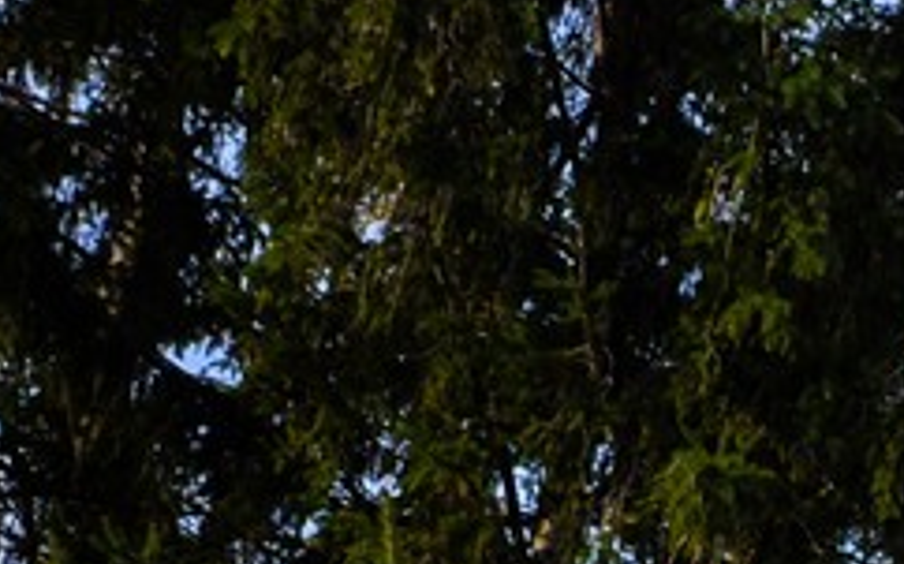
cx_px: 2607
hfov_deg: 10.9
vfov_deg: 7.7
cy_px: 1920
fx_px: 3374
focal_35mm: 137
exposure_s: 1/250
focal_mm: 17
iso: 125
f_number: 8
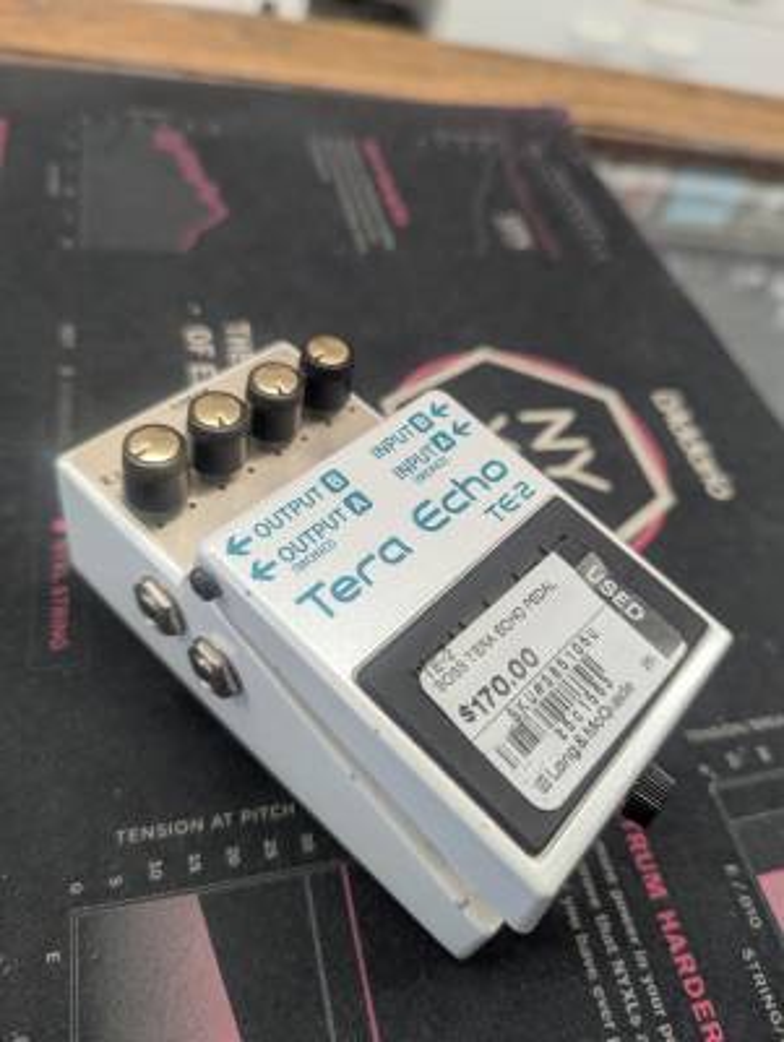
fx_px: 723
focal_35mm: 24
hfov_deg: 56.9
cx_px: 392
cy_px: 521
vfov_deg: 71.5
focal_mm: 6.81
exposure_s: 1/120
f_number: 1.85
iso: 185
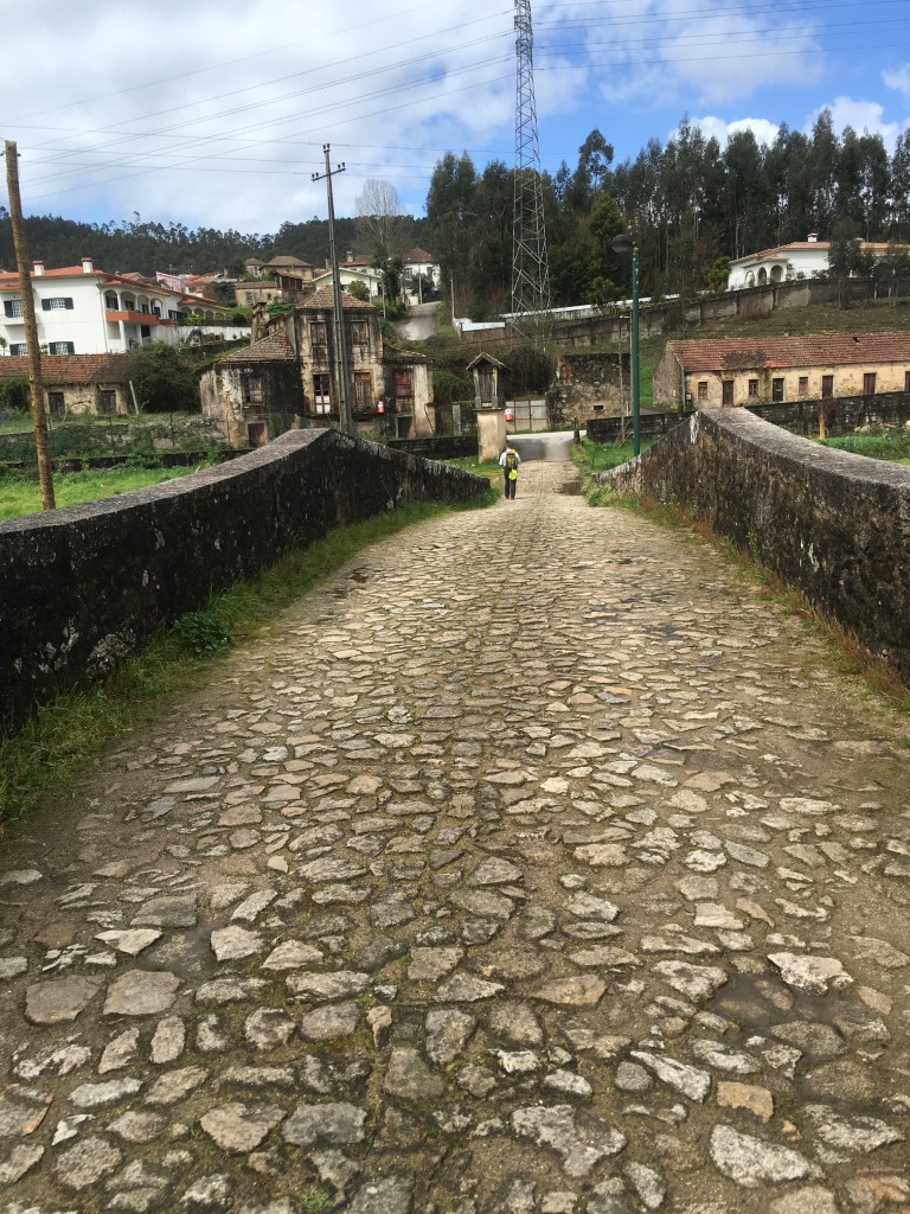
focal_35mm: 29
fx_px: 1016
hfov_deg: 48.2
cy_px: 607
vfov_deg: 61.7
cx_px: 455
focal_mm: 4.15
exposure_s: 1/1374
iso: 25
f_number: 2.2
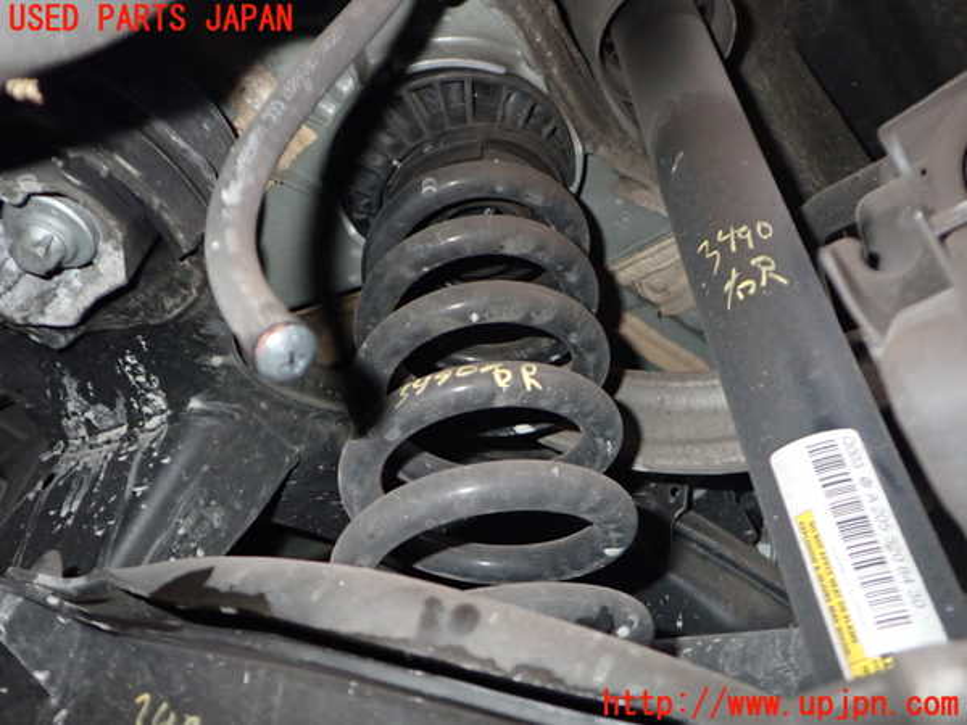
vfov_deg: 46.8
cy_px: 362
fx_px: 838
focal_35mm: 30
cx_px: 484
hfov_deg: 60.0
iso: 640
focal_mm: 5.4
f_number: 6.3
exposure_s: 1/30
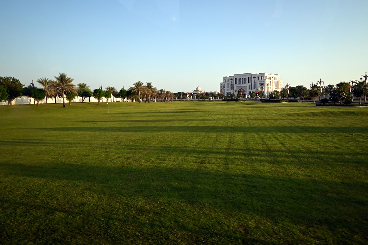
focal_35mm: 22
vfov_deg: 57.2
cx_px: 184
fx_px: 225
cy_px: 122
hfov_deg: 78.6
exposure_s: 1/250
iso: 320
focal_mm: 15
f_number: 4
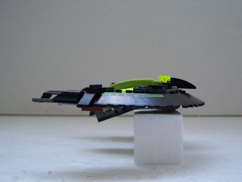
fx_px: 301
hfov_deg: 43.9
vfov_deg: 33.6
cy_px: 91
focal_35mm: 43
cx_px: 121
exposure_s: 1/25
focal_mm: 9.1
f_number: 3.2
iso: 200
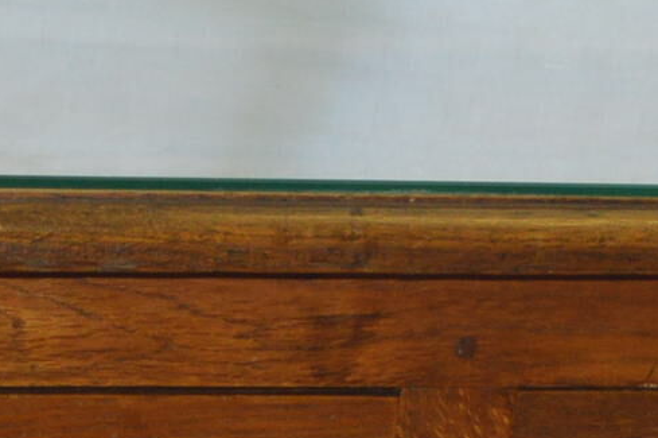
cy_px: 954
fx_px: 3707
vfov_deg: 6.5
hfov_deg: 9.7
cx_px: -456
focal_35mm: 203
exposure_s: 1/60
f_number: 4
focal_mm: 22
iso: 400
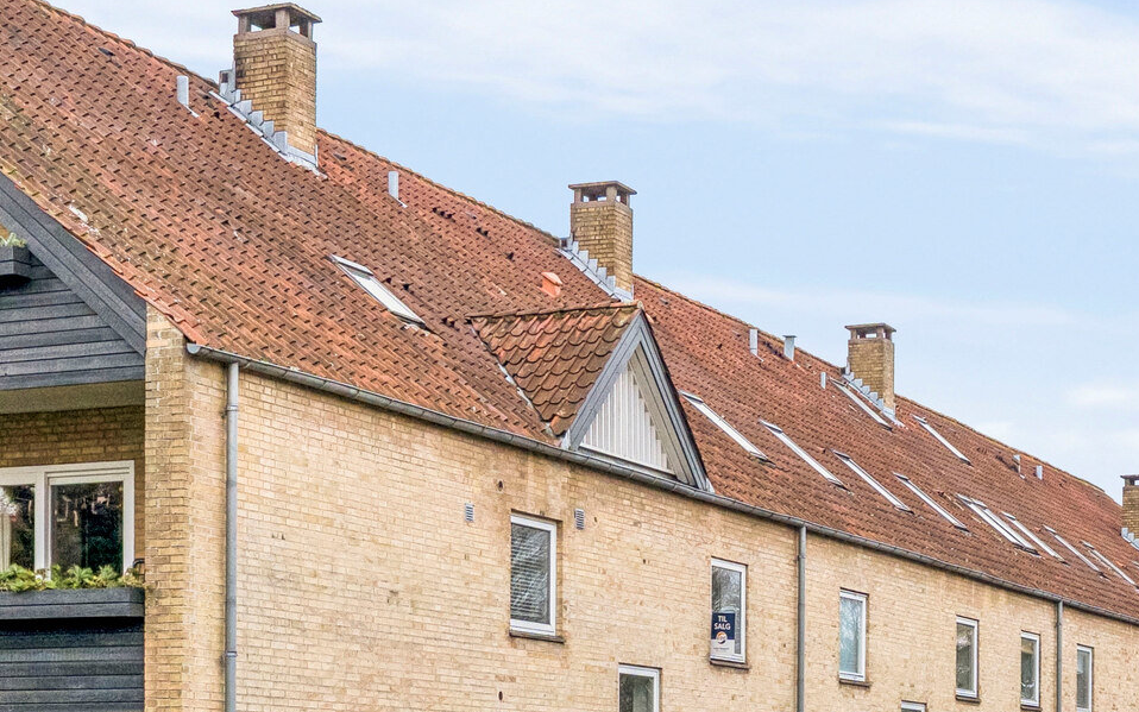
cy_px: 511
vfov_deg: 15.7
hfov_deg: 24.9
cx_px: 661
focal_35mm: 83
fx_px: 2577
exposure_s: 1/60
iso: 1250
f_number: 7.1
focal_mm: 26
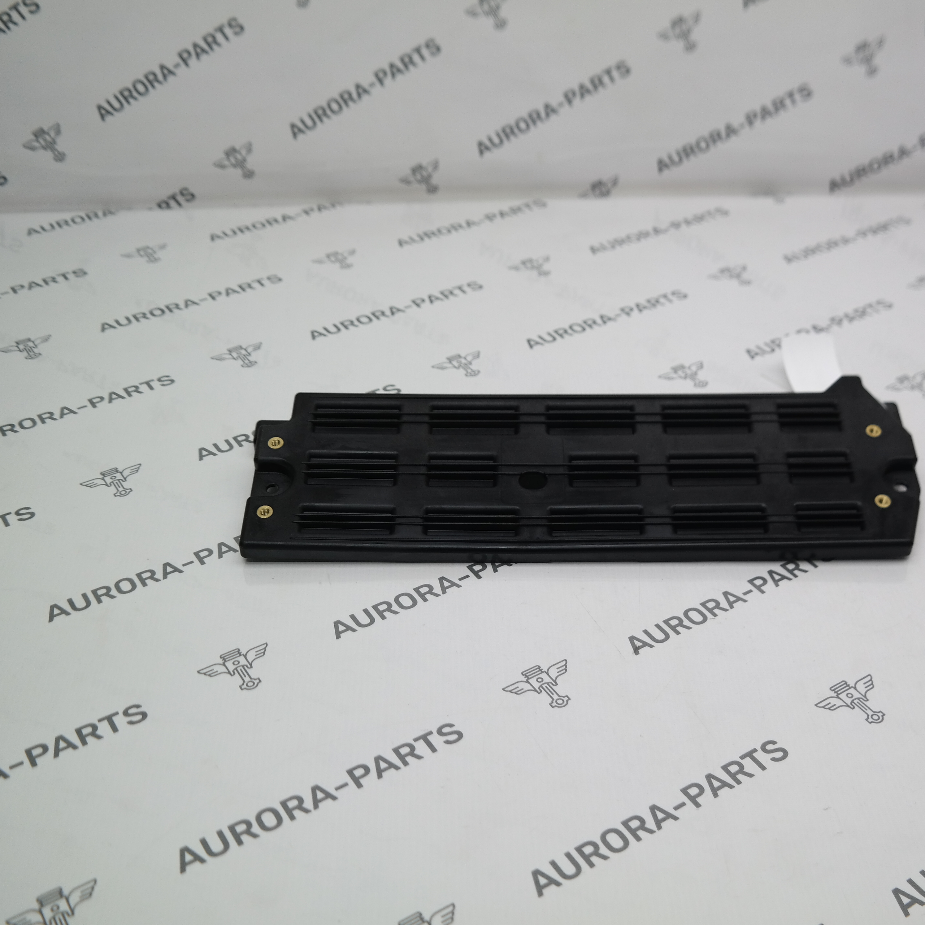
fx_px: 1481
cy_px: 459
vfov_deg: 34.7
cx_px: 570
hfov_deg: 34.5
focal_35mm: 49
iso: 200
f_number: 4
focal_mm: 25
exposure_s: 1/100
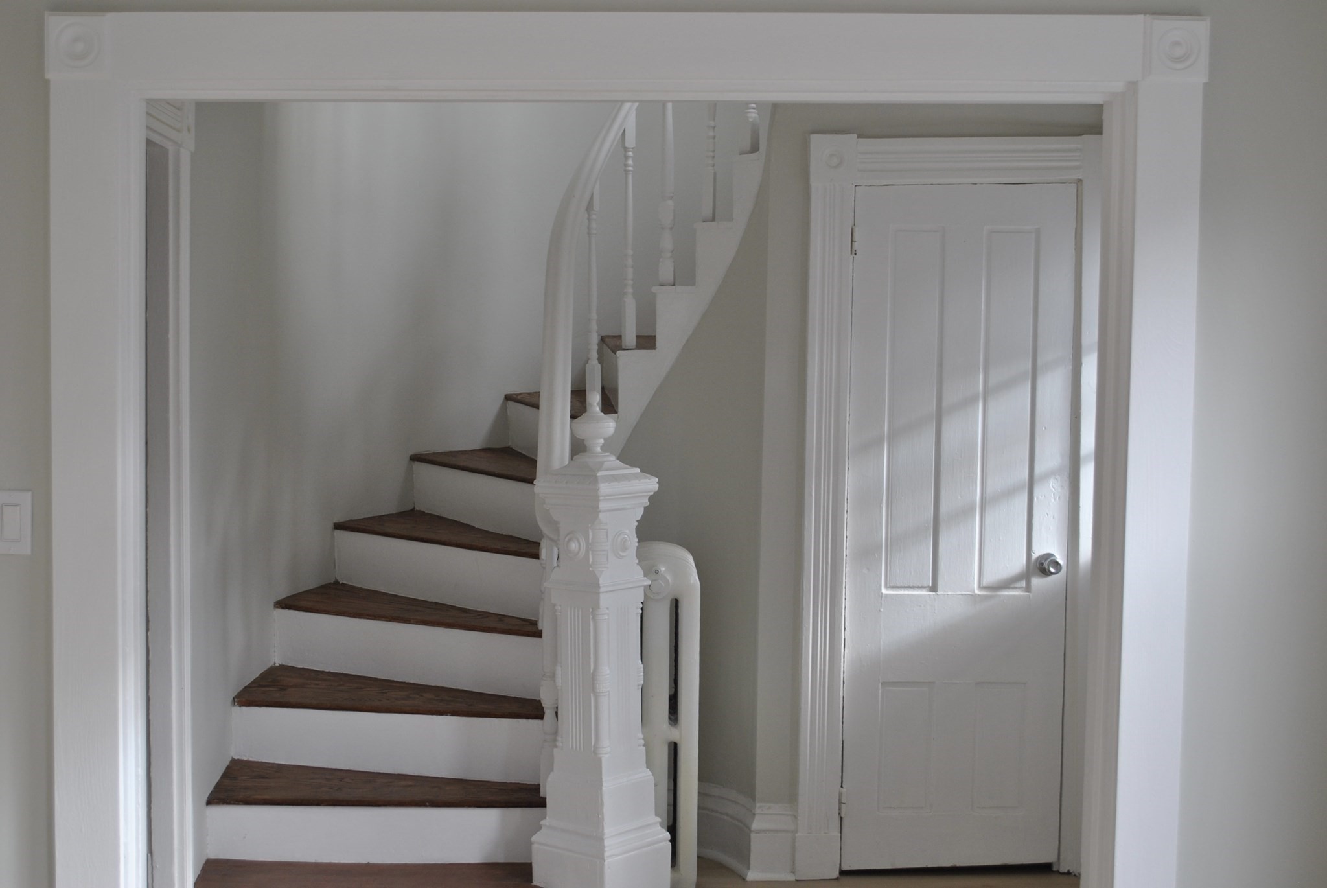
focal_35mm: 44
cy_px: 444
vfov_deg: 30.9
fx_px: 1605
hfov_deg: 44.9
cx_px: 664
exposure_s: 1/60
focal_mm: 29
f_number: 4.5
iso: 200
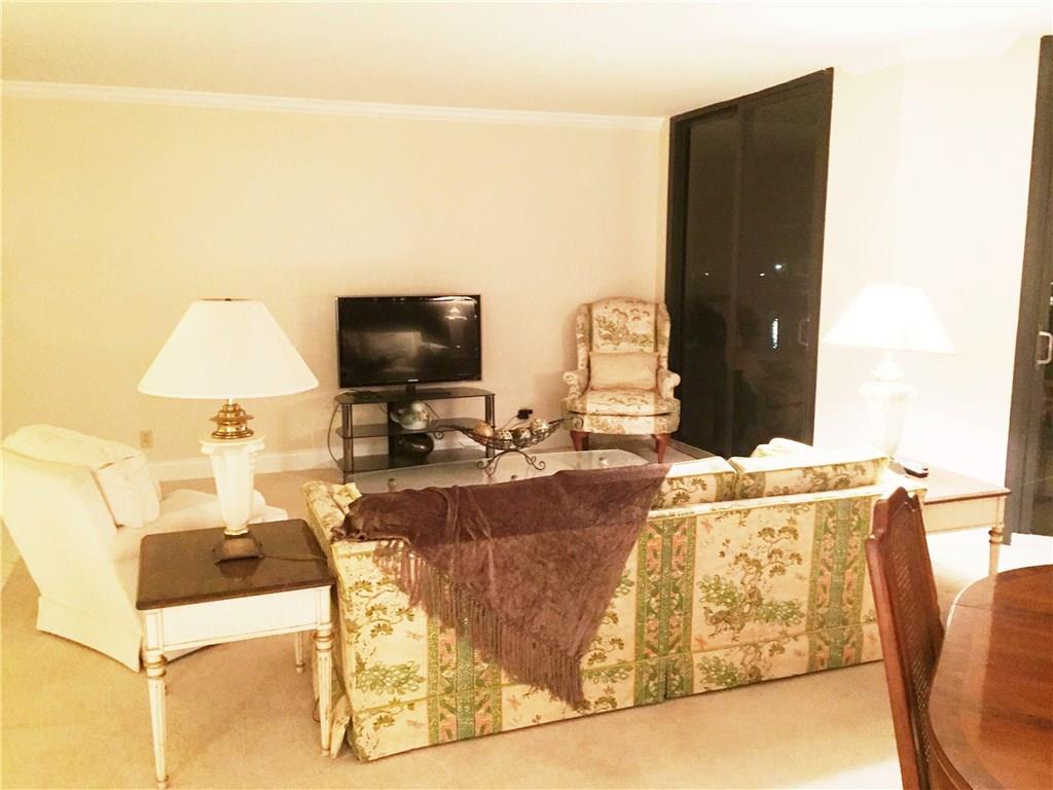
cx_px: 526
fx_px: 882
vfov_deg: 48.2
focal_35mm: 29
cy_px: 395
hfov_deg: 61.7
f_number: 2.2
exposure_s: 1/15
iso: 400
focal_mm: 4.15
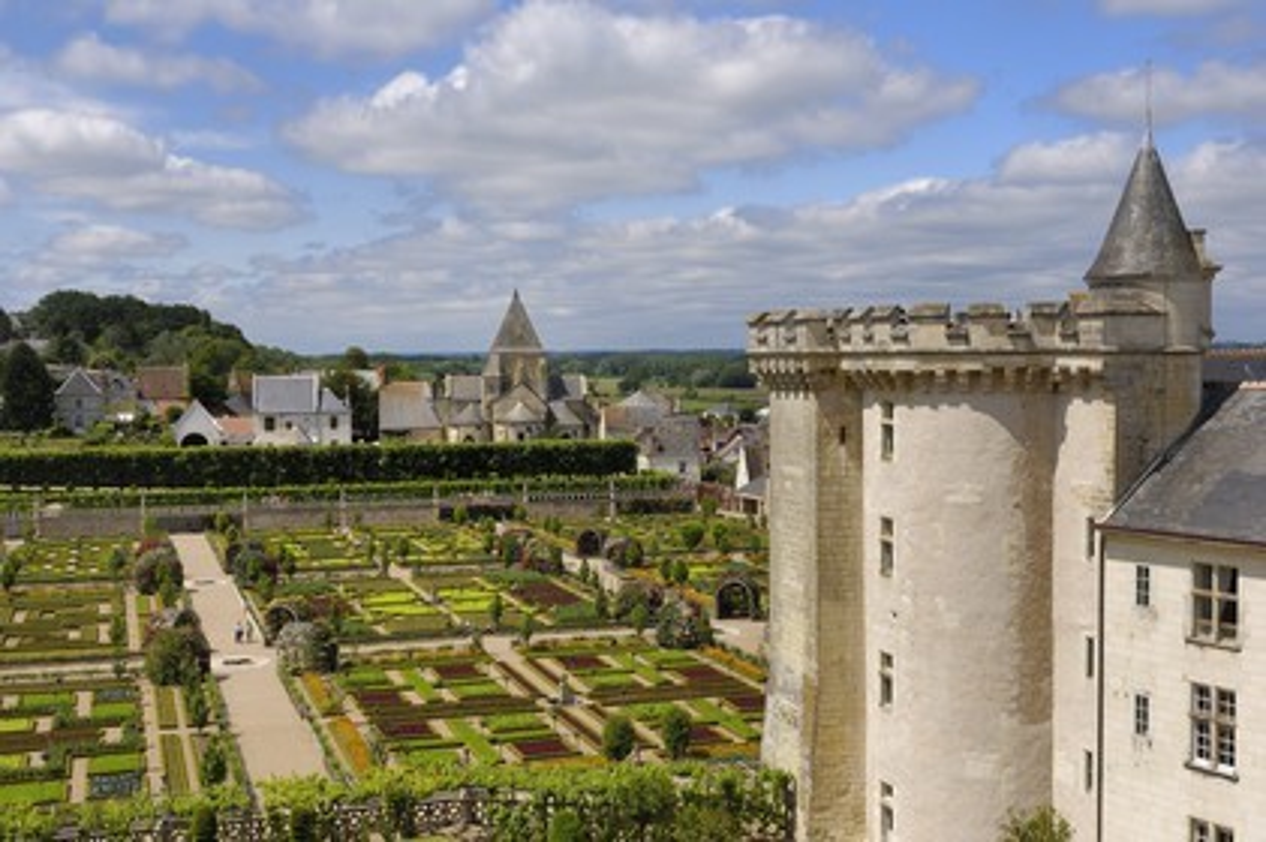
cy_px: 421
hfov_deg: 46.4
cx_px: 633
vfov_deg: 31.8
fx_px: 1476
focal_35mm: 42
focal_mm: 28
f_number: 9
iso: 100
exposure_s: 1/200
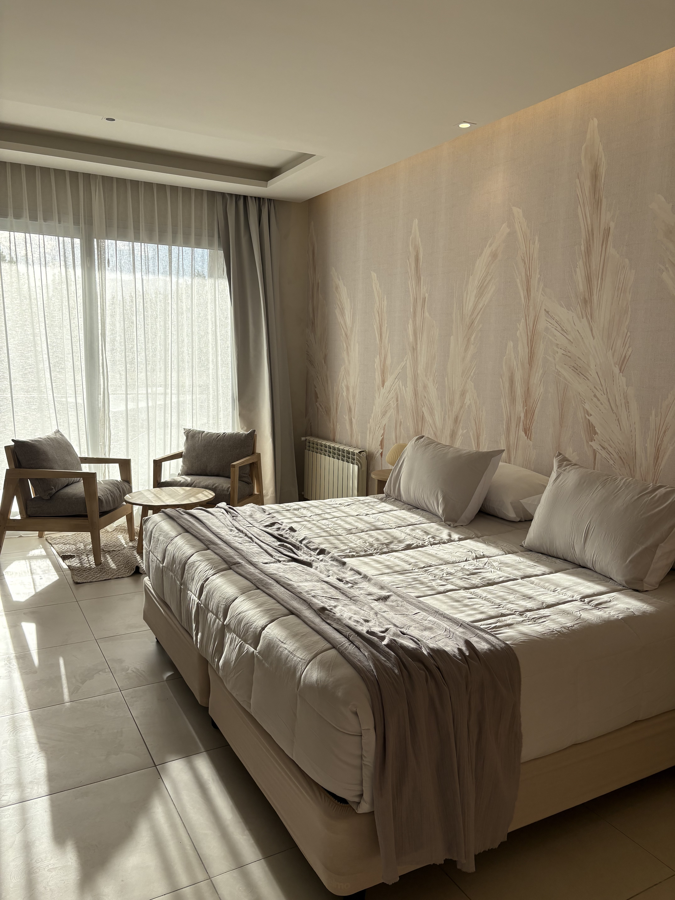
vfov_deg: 67.3
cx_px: 338
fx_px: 676
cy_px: 450
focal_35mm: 26
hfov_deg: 53.1
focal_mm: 5.96
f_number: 1.6
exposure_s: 1/1099
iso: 64
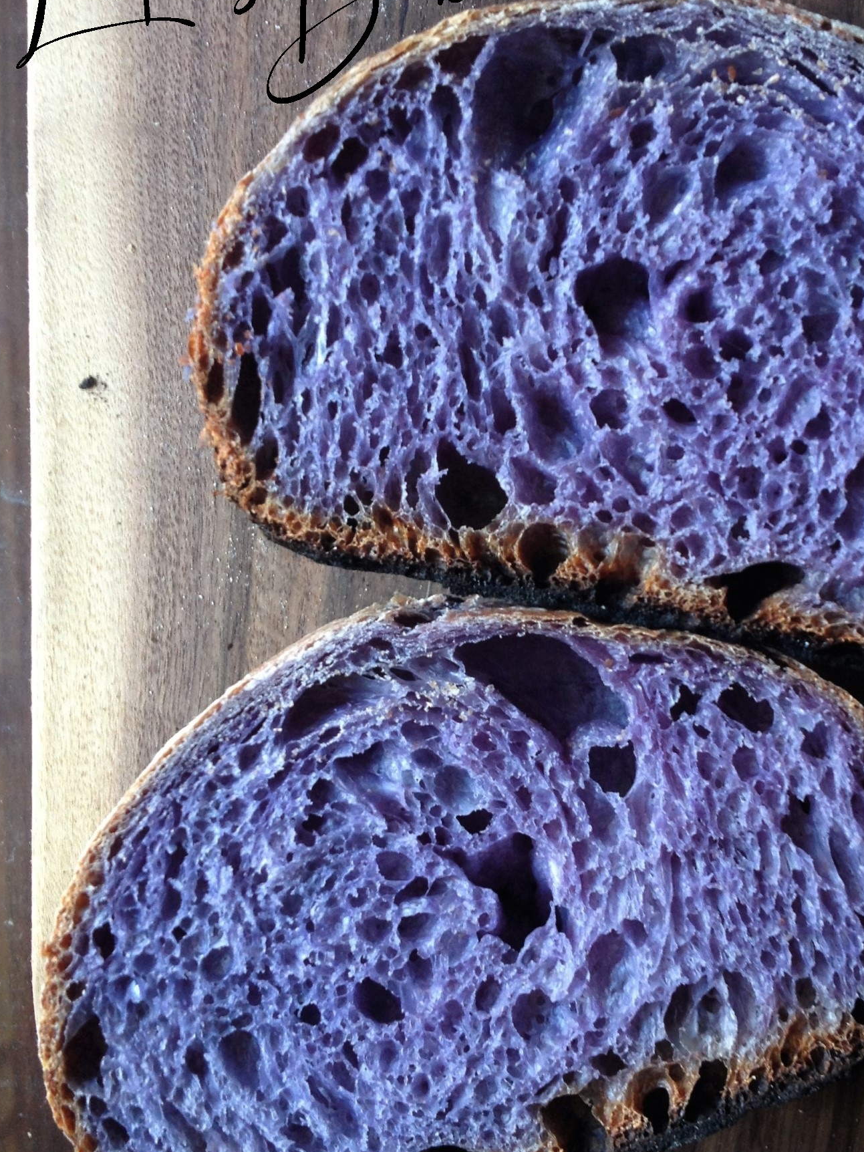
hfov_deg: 27.3
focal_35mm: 53
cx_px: 601
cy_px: 590
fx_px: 1764
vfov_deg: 36.2
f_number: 2.4
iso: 64
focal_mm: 4.28
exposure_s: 1/20
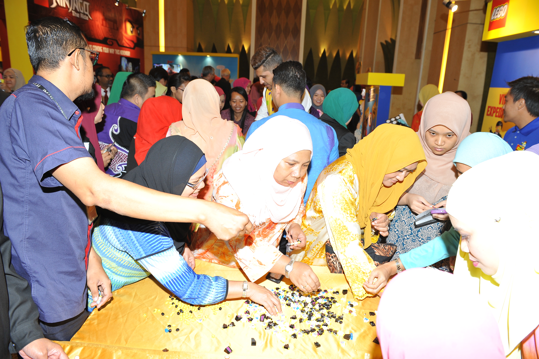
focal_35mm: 24
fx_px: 359
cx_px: 270
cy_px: 180
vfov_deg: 53.1
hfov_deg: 73.8
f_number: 5
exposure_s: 1/80
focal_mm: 24
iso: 640
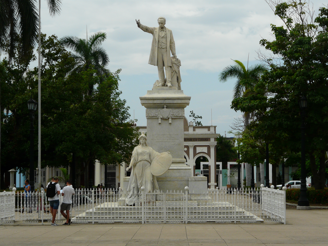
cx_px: 164
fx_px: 1004
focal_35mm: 106
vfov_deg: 14.0
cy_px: 123
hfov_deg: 18.5
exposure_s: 1/400
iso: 100
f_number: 5.6
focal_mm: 17.5
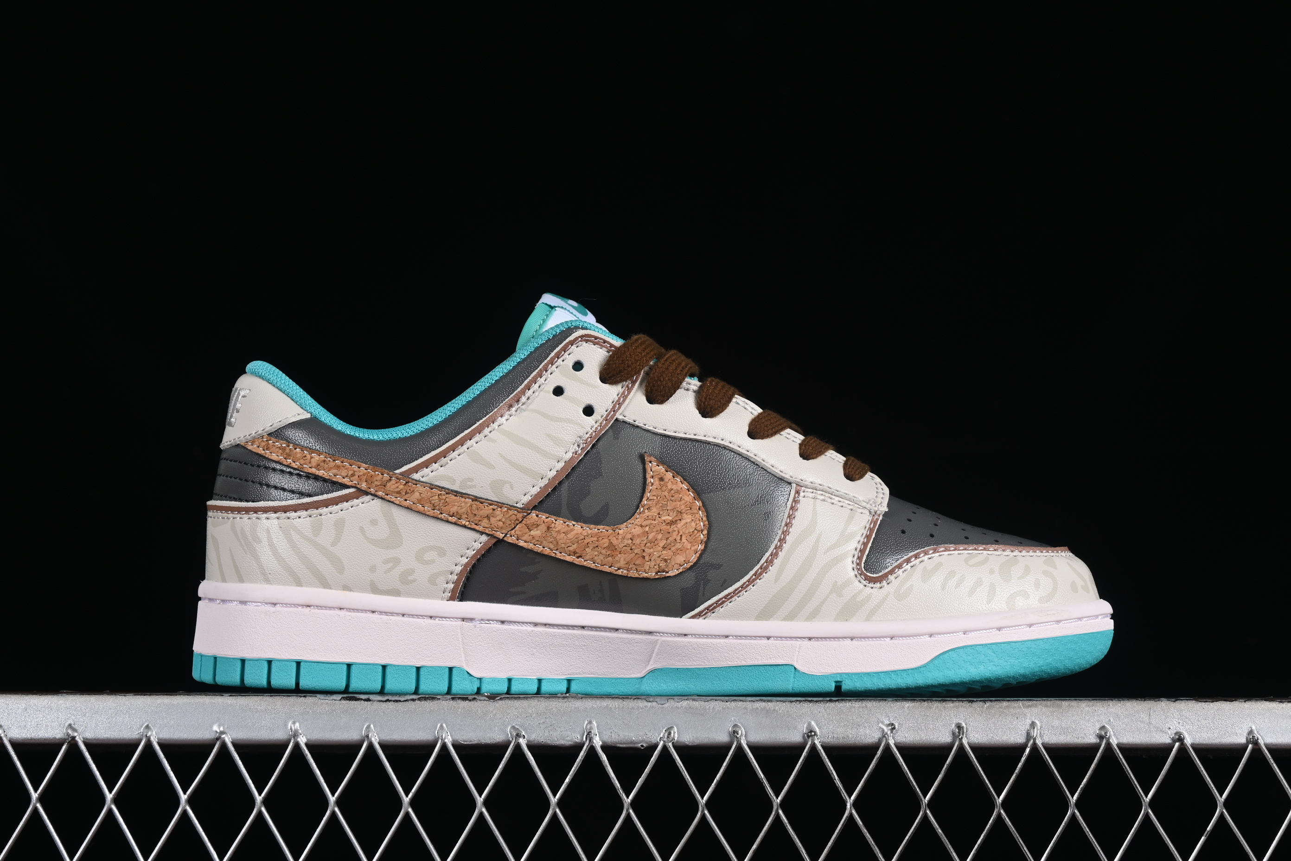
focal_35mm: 75
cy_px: 430
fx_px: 2689
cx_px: 646
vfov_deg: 18.2
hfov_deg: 27.0
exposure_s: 1/80
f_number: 8
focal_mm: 50
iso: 160
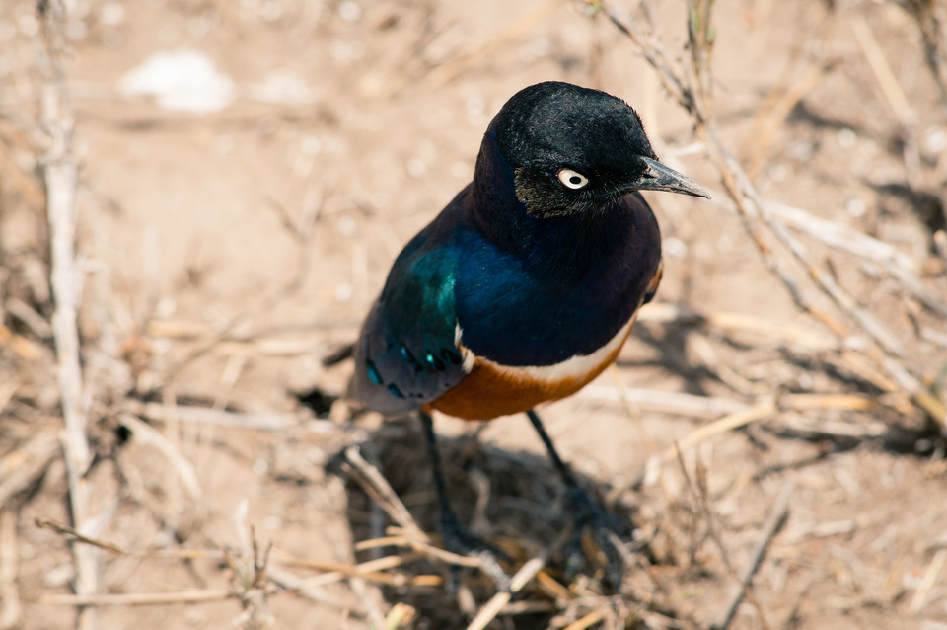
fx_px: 6307
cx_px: 474
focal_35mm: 240
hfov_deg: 8.6
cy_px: 315
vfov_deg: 5.7
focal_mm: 160
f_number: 7.1
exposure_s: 1/640
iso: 200
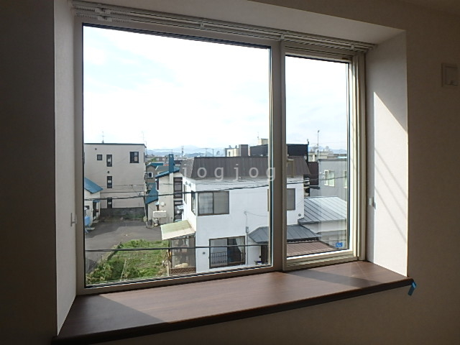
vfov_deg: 63.4
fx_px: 279
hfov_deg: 79.0
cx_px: 230
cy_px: 172
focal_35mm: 21
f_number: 3.5
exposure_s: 1/640
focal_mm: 3.7
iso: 125
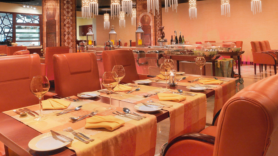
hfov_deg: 66.0
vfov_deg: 38.8
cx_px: 147
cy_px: 33
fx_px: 214
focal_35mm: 29
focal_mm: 28
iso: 100
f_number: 32
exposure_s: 45
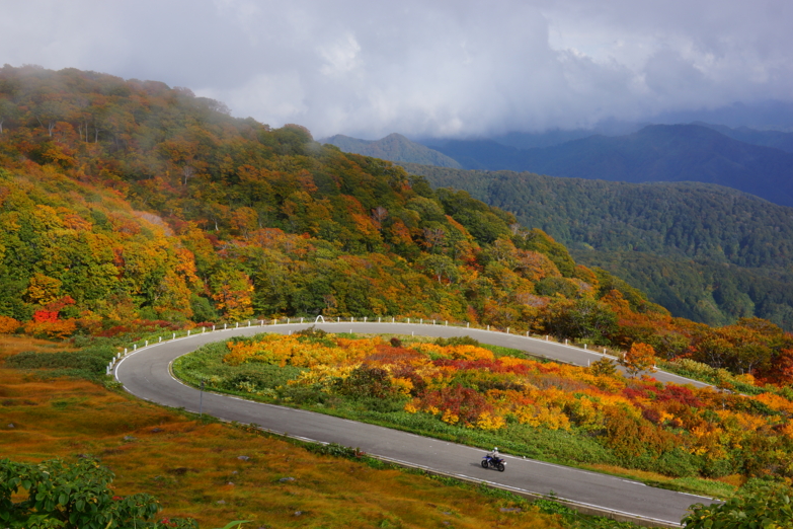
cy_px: 267
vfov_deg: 28.6
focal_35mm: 47
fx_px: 1035
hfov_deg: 41.9
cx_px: 394
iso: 100
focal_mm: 31
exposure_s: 1/320
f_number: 8
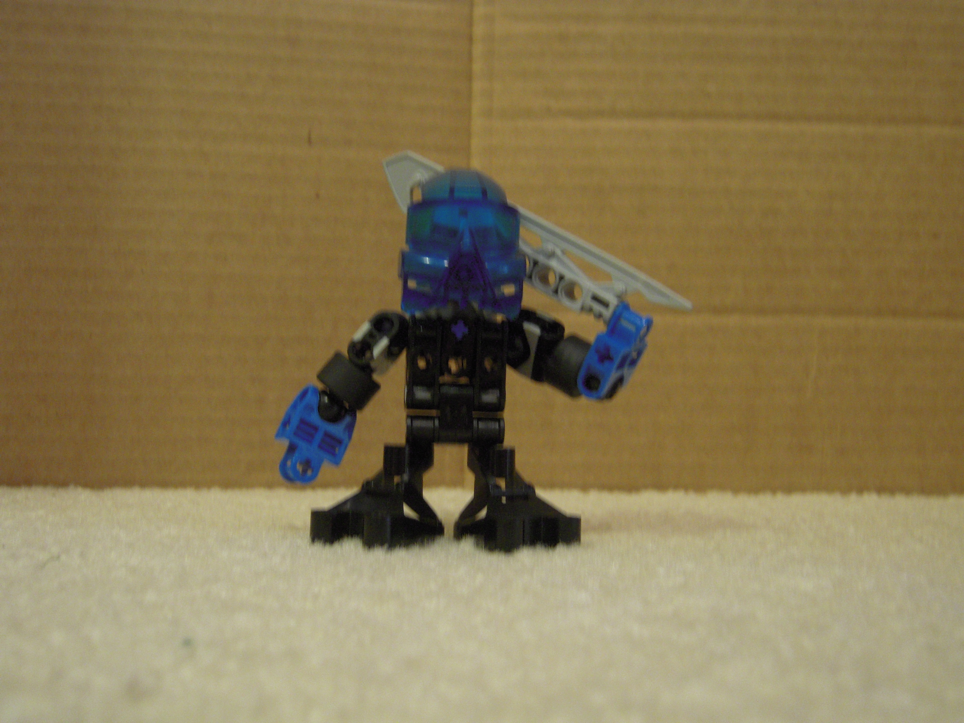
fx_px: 1030
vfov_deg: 38.7
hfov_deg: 50.1
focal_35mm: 37
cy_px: 362
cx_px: 482
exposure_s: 1/10
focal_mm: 6.5
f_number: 3
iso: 400
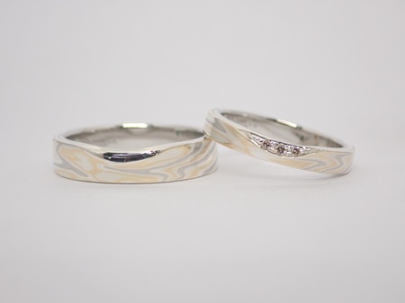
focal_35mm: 77
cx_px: 202
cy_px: 152
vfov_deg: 19.1
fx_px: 900
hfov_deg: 25.3
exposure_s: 1/125
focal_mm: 13.65
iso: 200
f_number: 4.1
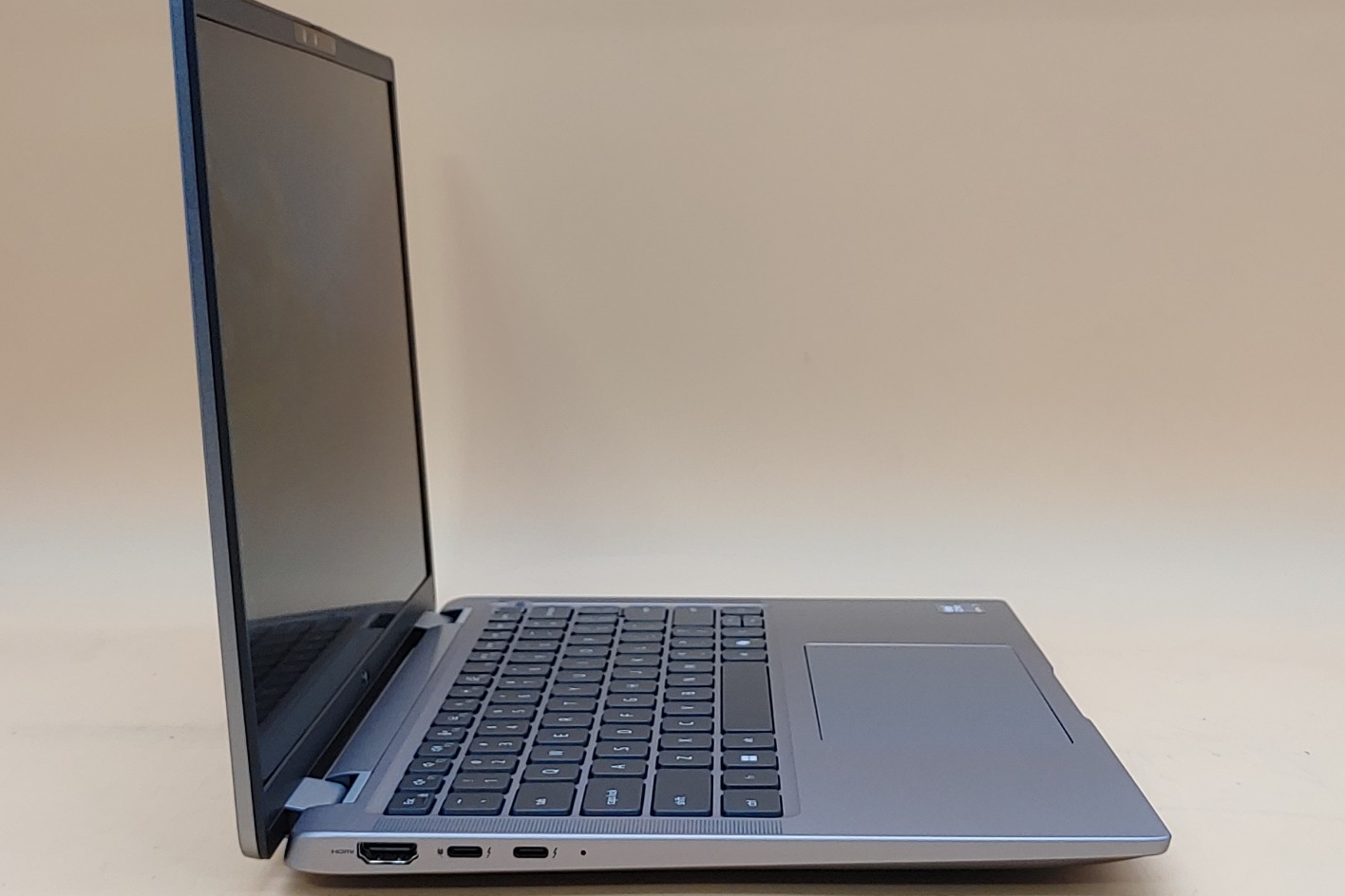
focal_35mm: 55
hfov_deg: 36.2
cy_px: 436
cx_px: 682
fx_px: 2055
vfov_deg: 24.6
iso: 50
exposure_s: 1/79
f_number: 1.8
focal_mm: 4.36
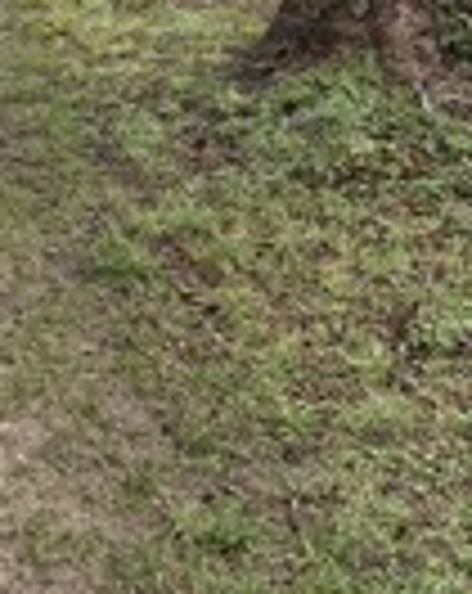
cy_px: -227
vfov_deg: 19.5
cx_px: -72
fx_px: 1560
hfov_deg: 16.6
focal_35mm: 89
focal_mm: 6.76
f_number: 1.78
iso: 100
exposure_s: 1/381
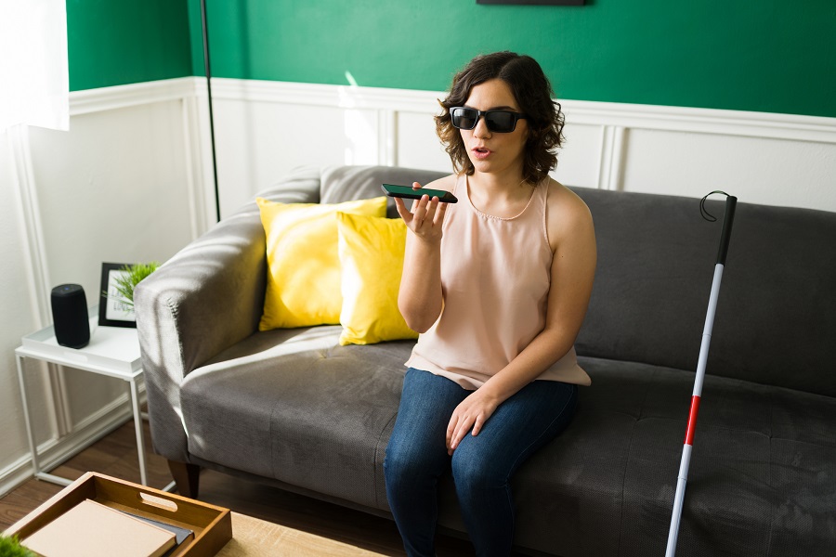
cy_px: 278
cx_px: 418
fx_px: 813
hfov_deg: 54.4
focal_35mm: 35
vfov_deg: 37.9
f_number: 1.8
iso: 125
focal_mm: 35
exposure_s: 1/160
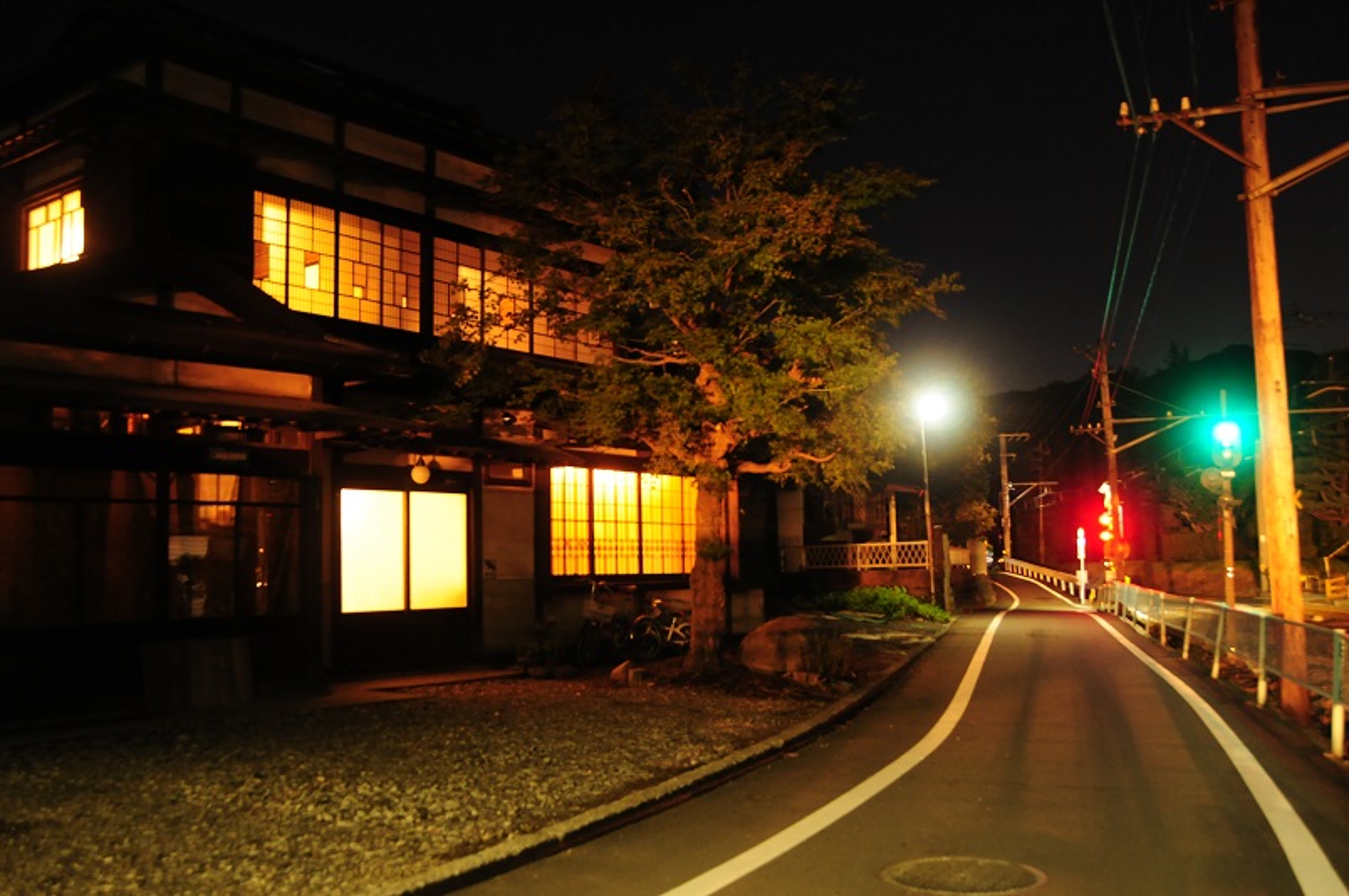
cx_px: 674
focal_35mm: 33
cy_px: 448
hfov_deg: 57.3
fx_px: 1235
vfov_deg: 39.9
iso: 800
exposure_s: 1
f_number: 3.8
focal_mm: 22
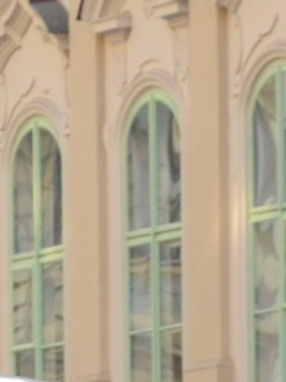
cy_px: 774
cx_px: -74
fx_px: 8802
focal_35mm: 799
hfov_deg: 1.9
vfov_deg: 2.5
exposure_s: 1/640
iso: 1250
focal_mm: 86
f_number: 6.3
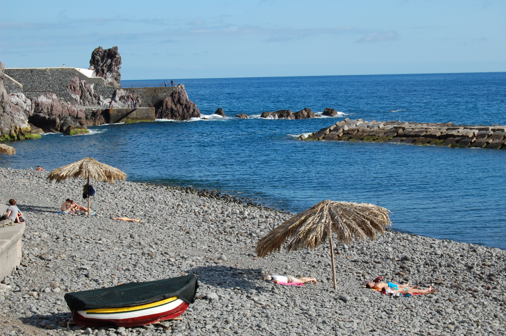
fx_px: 1011
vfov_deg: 18.9
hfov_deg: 28.1
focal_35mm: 72
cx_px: 253
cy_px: 168
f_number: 9
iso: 200
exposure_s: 1/320
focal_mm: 48
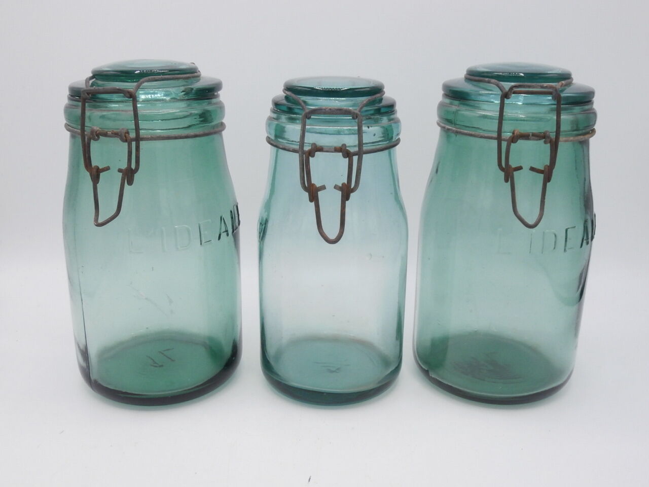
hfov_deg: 49.0
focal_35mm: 38
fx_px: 712
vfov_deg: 37.7
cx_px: 324
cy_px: 244
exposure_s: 1/400
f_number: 3.9
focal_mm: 6.67
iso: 200
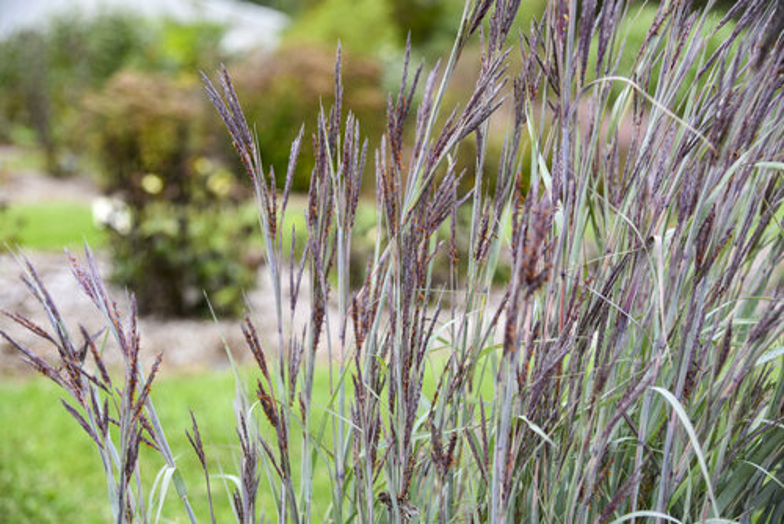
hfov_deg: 34.5
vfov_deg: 23.4
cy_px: 262
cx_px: 392
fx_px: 1264
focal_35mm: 58
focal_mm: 58
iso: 400
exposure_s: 1/320
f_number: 4
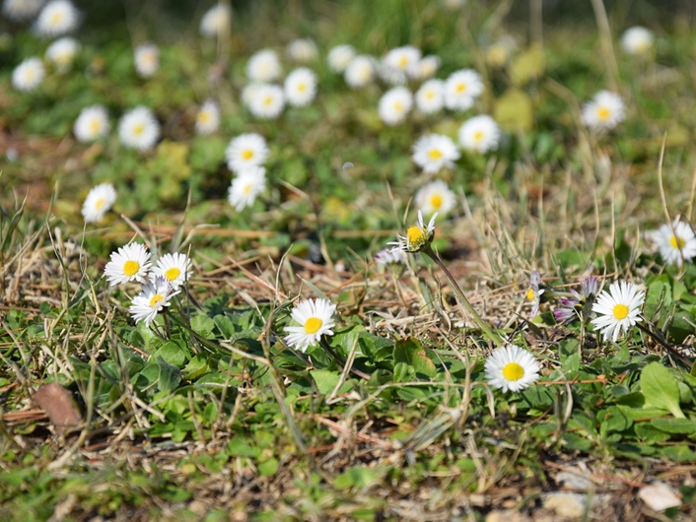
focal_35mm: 172
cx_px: 370
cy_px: 261
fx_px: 3450
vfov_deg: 8.7
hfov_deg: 11.5
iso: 200
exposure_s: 1/800
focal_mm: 105
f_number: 7.1
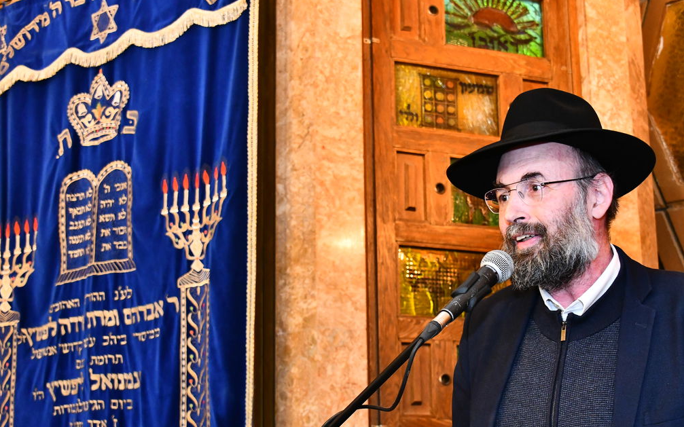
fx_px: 1267
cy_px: 254
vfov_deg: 19.1
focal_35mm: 68
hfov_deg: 30.2
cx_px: 395
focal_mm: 48
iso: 2500
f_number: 5.6
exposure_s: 1/100
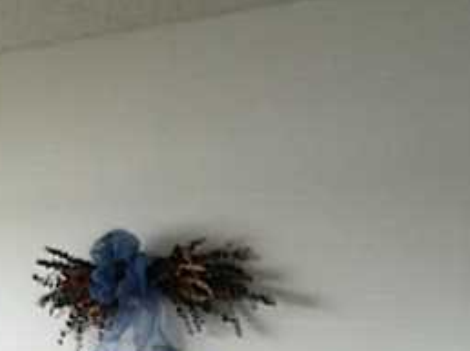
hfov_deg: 21.1
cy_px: 484
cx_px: 2
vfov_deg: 15.4
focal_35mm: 90
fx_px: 1221
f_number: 2.2
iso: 32
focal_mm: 4.15
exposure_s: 1/40
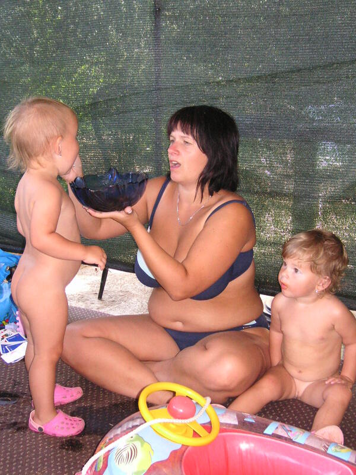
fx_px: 686
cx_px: 178
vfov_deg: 38.2
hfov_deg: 29.1
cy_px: 238
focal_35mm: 50
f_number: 3.4
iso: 160
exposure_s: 1/45
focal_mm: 8.4
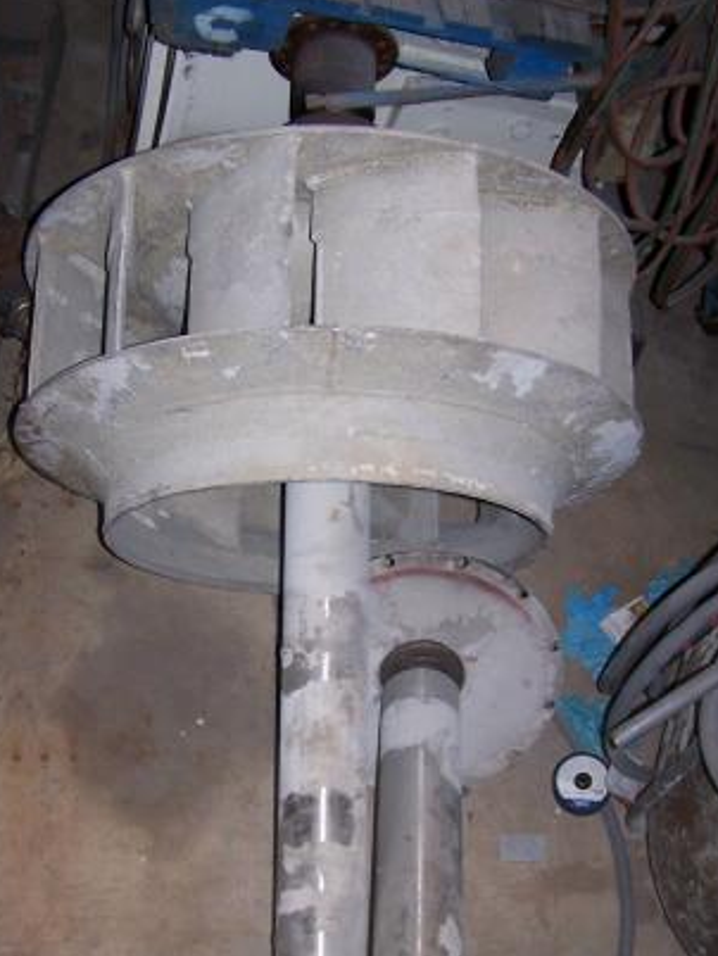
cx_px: 351
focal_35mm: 51
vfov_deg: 37.1
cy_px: 628
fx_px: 1409
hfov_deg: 28.6
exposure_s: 1/60
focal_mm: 6.3
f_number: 2.8
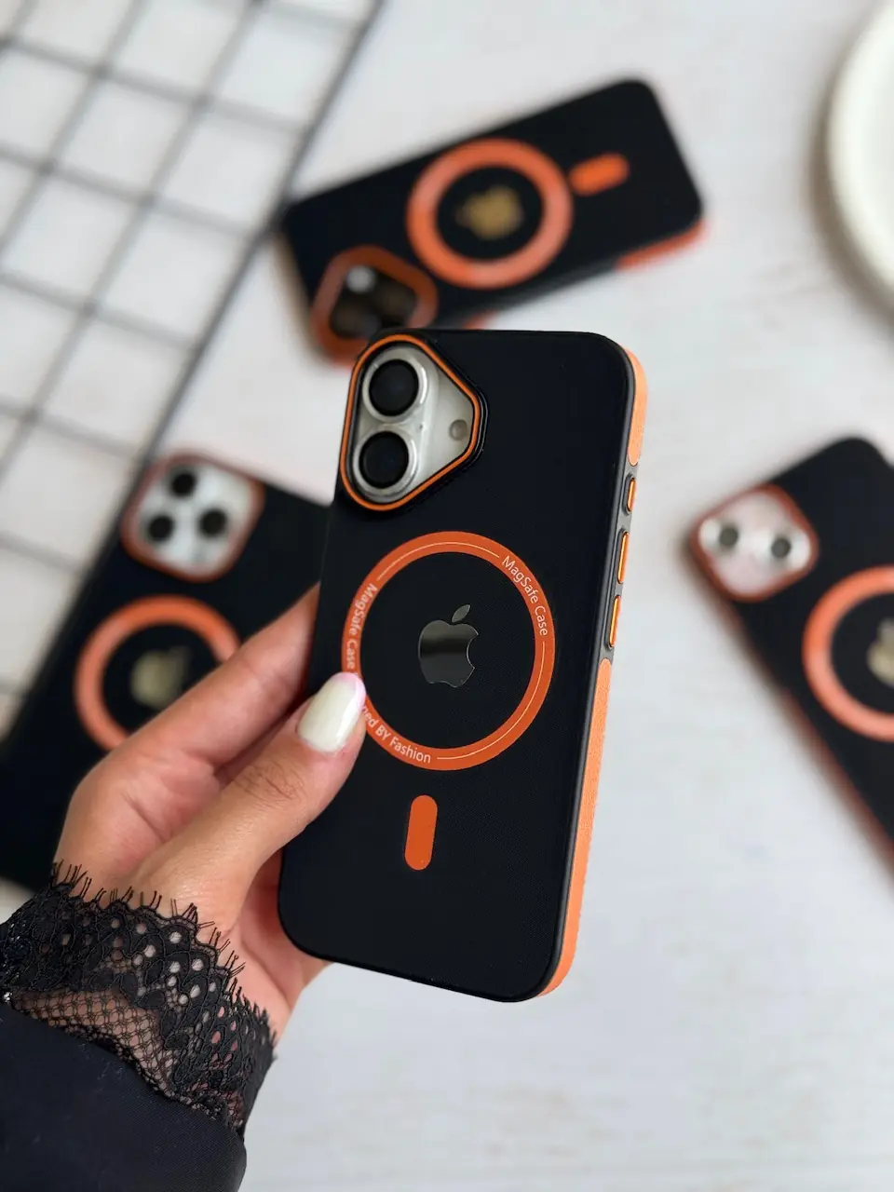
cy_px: 596
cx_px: 447
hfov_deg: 30.3
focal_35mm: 48
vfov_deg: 39.7
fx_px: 1653
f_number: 1.78
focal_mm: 6.76
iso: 64
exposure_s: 1/952
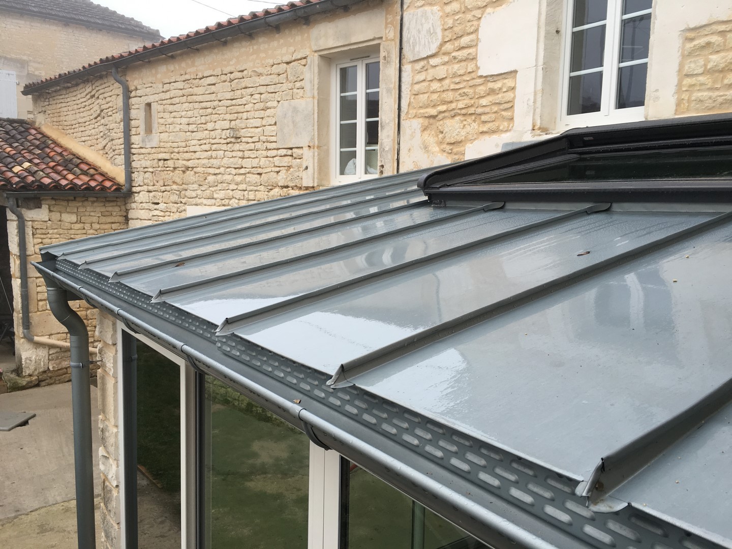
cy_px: 274
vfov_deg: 48.2
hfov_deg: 61.7
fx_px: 613
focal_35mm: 29
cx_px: 366
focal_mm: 4.15
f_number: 2.2
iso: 25
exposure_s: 1/100
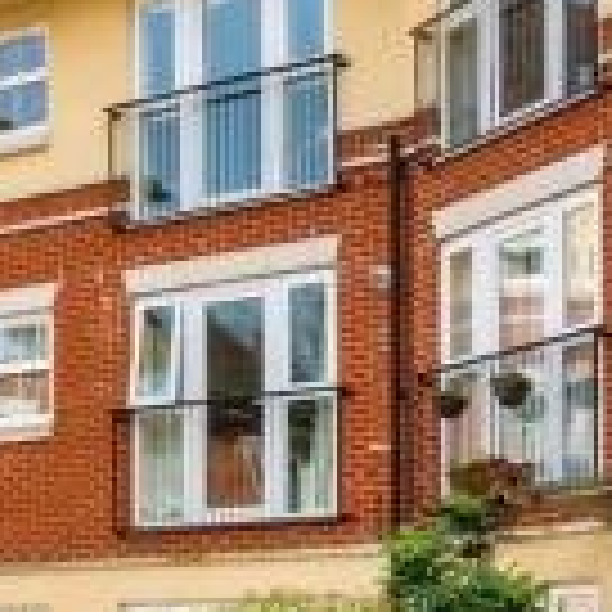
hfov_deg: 17.7
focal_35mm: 96
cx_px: 18
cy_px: 628
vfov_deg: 17.6
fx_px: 1920
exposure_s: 1/1600
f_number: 7.1
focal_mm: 10
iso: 400
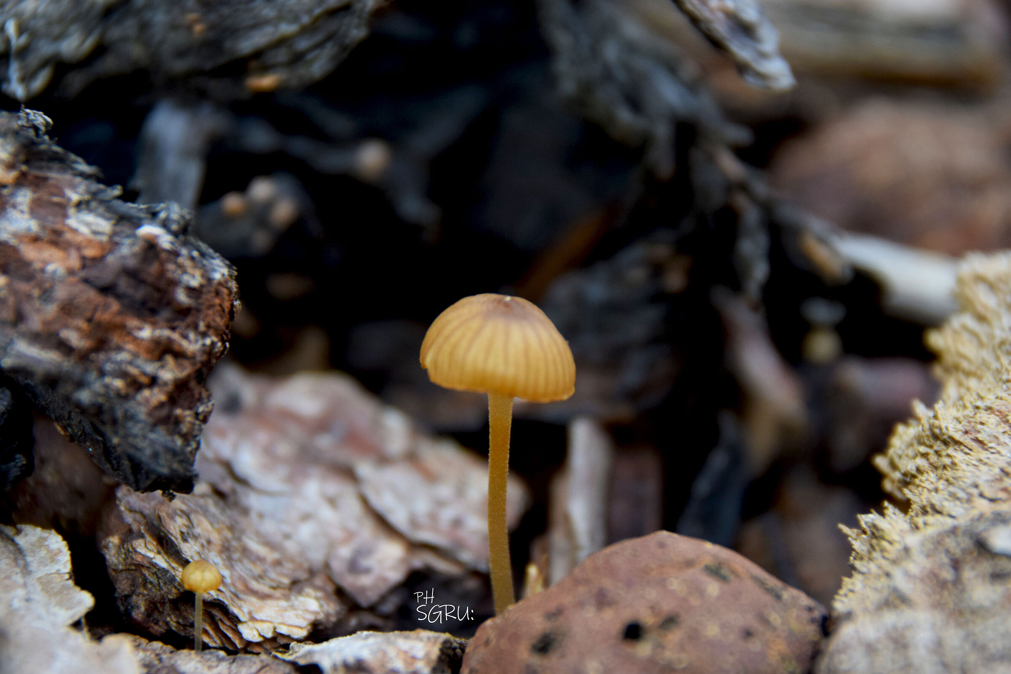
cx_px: 504
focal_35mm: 211
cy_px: 337
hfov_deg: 9.8
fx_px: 5924
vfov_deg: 6.5
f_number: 9
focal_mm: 140
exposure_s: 1/125
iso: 800
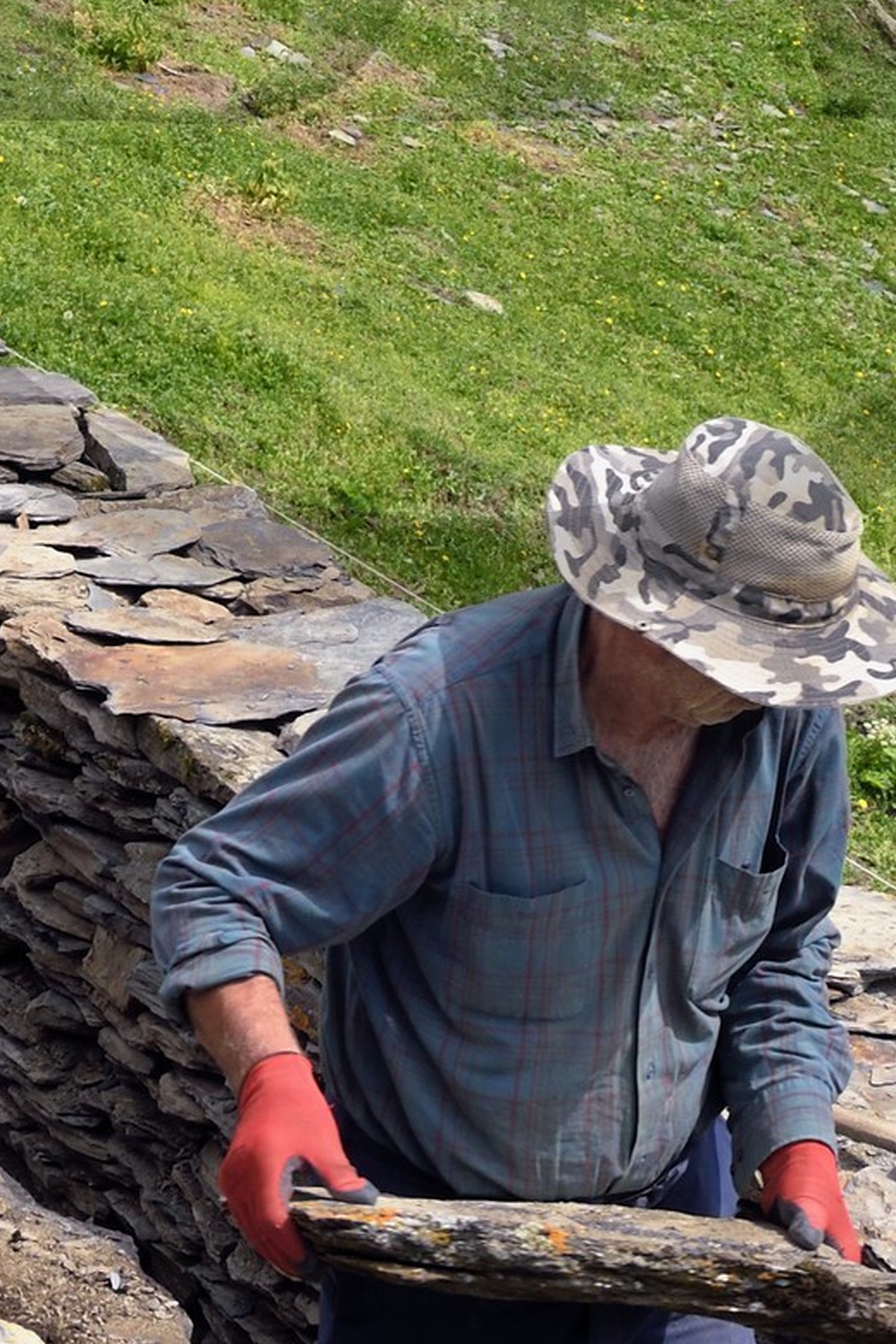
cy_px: -194
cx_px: 453
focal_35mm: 117
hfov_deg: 11.7
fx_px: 4368
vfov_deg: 16.9
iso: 400
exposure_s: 1/250
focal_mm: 38
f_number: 16
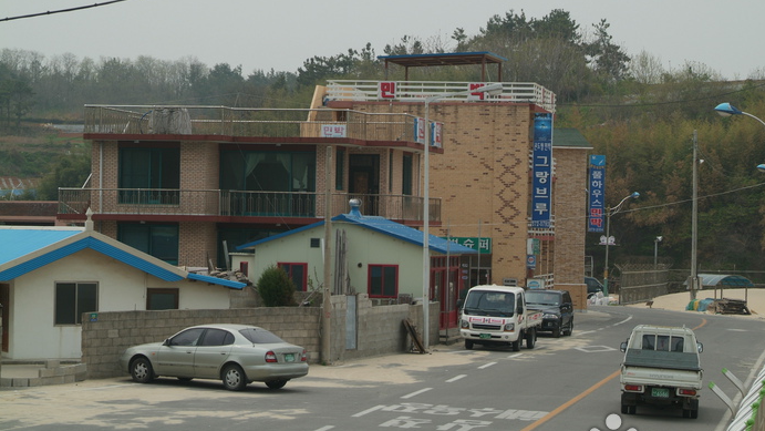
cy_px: 226
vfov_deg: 11.5
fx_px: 2130
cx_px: 385
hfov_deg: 20.4
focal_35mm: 105
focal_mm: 66
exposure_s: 1/250
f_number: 8
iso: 200
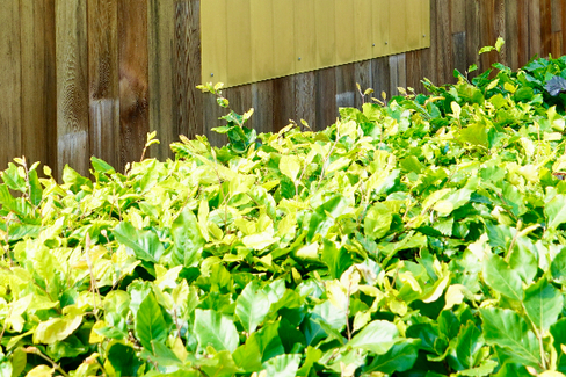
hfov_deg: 24.5
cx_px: 246
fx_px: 1304
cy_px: -128
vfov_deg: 15.6
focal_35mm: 83
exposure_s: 1/100
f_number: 6.3
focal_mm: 20
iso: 100
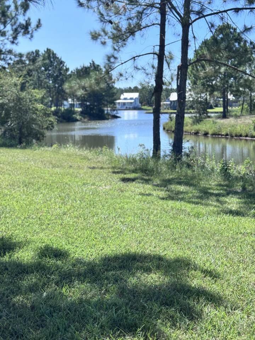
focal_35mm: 48
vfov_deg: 39.7
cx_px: 128
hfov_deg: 30.3
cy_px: 170
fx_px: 471
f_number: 1.78
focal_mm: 6.76
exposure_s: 1/2611
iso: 64
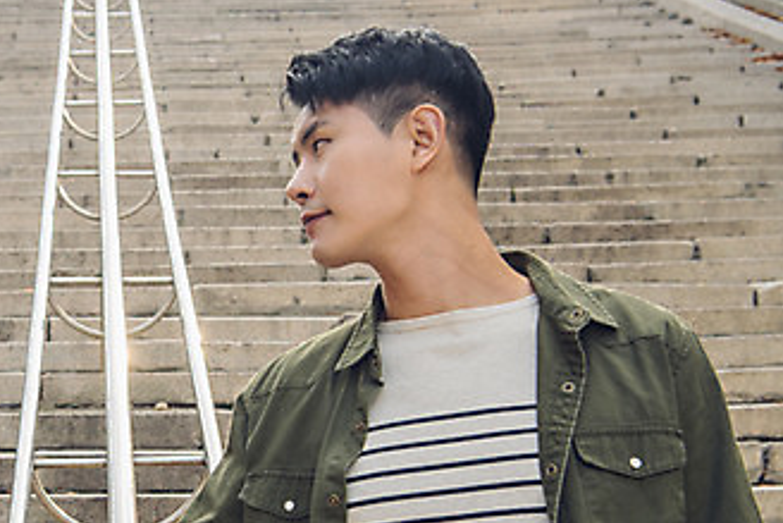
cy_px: 468
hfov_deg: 26.9
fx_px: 1588
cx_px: 104
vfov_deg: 18.4
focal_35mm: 73
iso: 250
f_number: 5
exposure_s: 1/320
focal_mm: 40
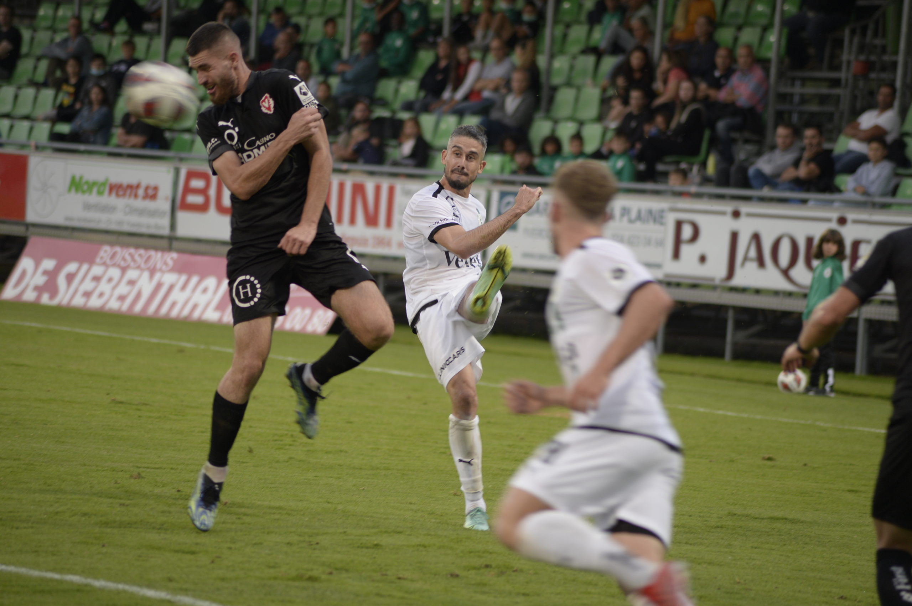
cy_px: 303
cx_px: 456
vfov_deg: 6.0
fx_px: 5820
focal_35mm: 230
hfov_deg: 9.0
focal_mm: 230
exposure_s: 1/200
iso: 800
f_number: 5
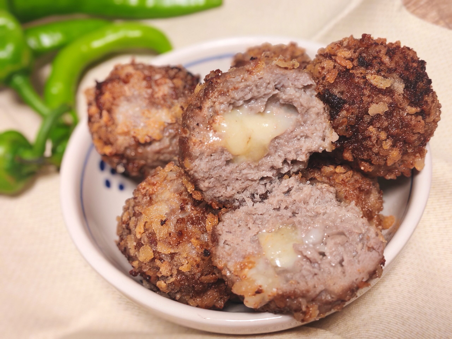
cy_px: 170
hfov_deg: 35.5
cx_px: 226
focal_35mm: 54
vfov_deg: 27.0
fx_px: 705
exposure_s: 1/33
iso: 320
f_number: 2.8
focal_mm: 5.52
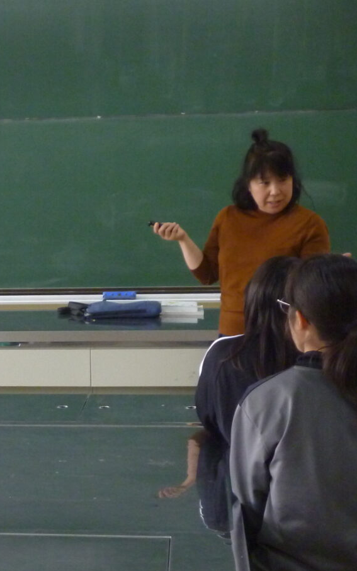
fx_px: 1572
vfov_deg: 20.6
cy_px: 299
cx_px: -94
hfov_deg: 12.6
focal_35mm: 101
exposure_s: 1/40
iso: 400
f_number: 4
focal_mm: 8.6
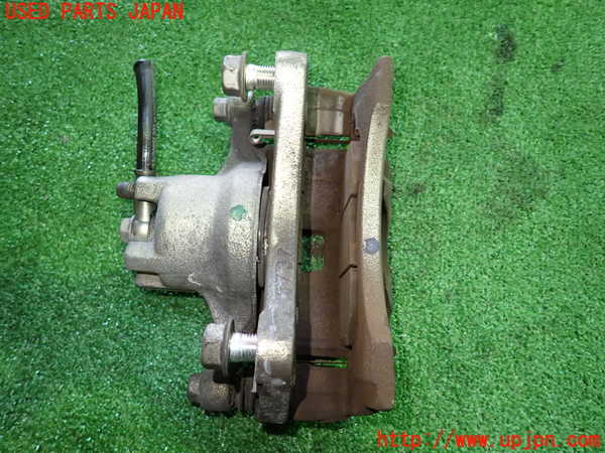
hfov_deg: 69.4
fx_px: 437
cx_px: 302
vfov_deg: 54.9
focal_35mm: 25
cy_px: 226
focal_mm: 4.5
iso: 320
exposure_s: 1/30
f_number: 2
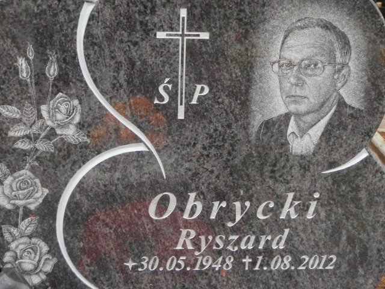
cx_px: 192
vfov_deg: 21.6
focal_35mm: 68
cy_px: 144
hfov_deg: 28.6
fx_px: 756
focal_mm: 12.1
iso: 200
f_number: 4.7
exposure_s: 1/40
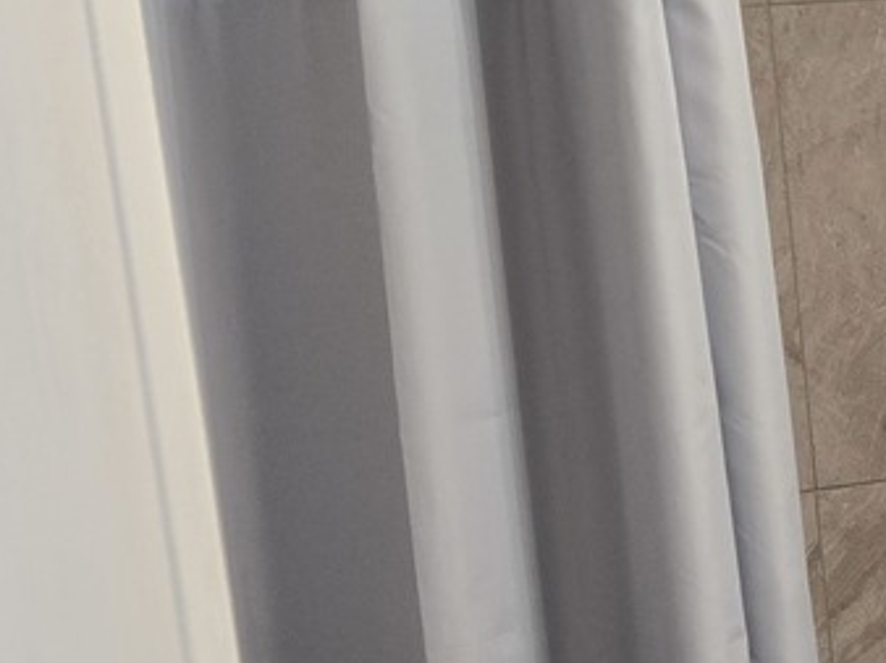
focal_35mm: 98
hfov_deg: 17.9
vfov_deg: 15.0
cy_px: 448
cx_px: 1326
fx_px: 2507
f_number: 1.8
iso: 125
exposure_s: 1/120
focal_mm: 5.4
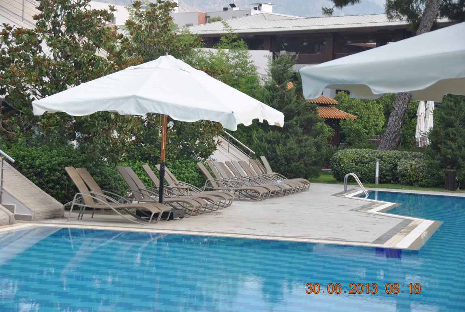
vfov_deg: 15.2
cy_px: 156
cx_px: 232
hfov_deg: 22.6
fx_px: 1164
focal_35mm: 90
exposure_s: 1/500
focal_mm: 60
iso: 180
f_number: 5.6
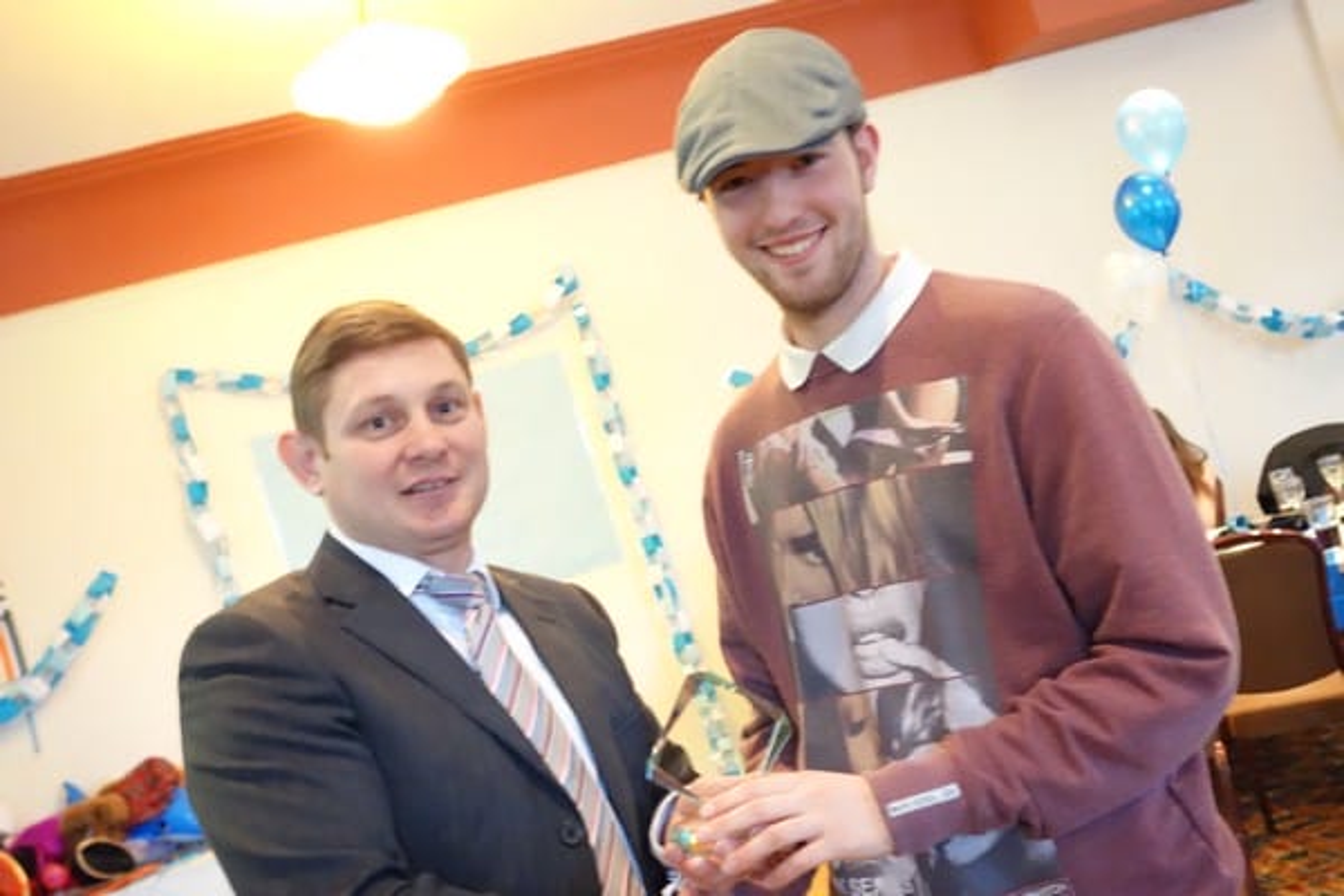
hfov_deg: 45.4
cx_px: 672
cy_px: 448
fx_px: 1605
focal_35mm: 43
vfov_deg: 31.2
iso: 3200
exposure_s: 1/8
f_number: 3.2
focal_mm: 15.82
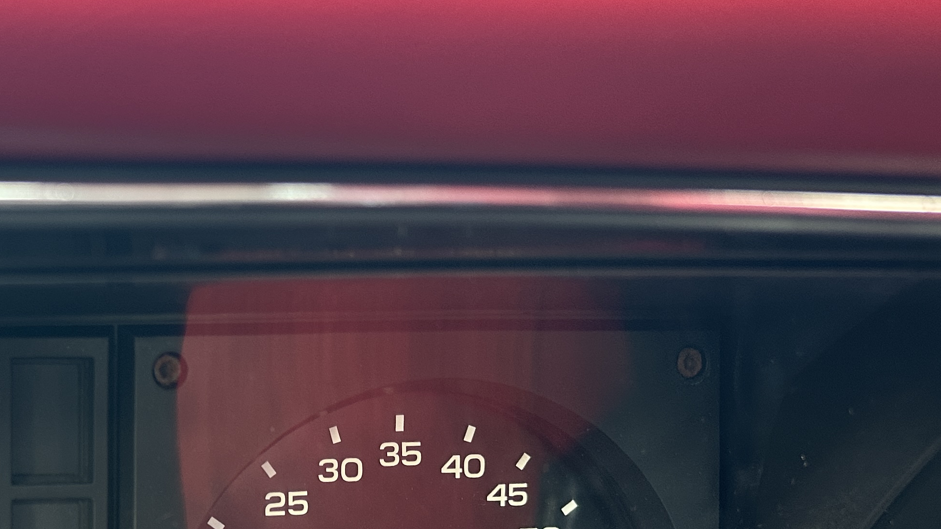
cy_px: 462
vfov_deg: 21.8
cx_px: 27
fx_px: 1347
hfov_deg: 35.3
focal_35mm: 54
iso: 250
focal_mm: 6.86
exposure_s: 1/121
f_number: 1.78
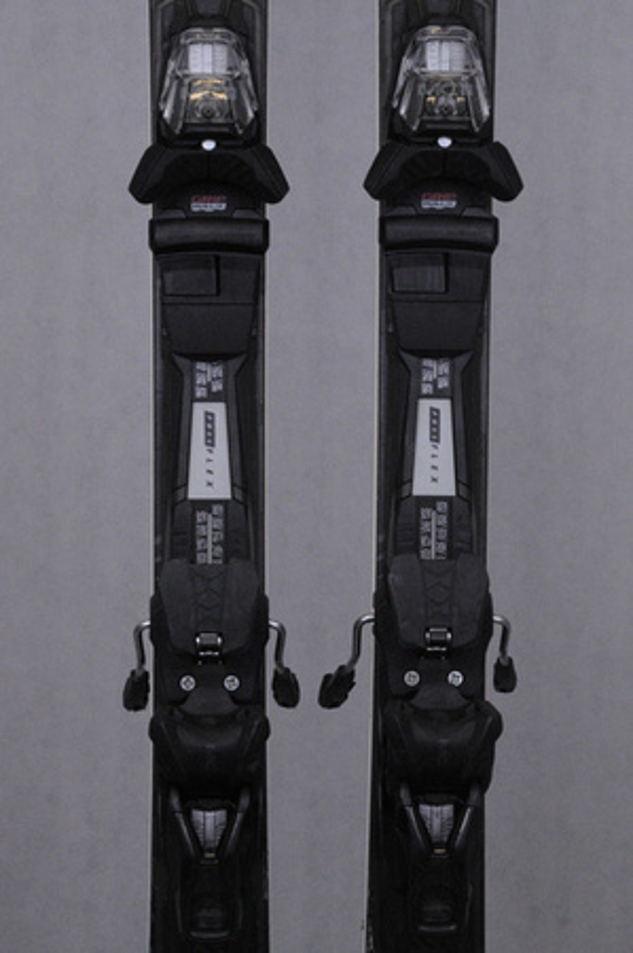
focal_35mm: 99
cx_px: 316
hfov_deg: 13.8
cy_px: 476
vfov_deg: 20.6
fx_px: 2617
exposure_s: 1/125
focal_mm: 66
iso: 3200
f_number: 16
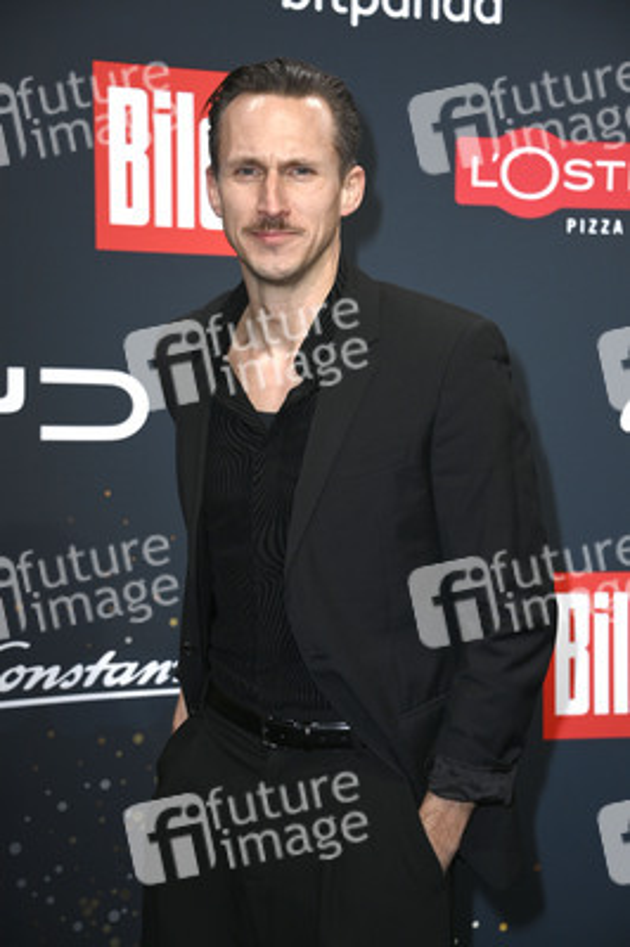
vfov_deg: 24.8
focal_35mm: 82
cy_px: 474
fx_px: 2156
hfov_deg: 16.6
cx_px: 315
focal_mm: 82
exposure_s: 1/250
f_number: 5.6
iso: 320
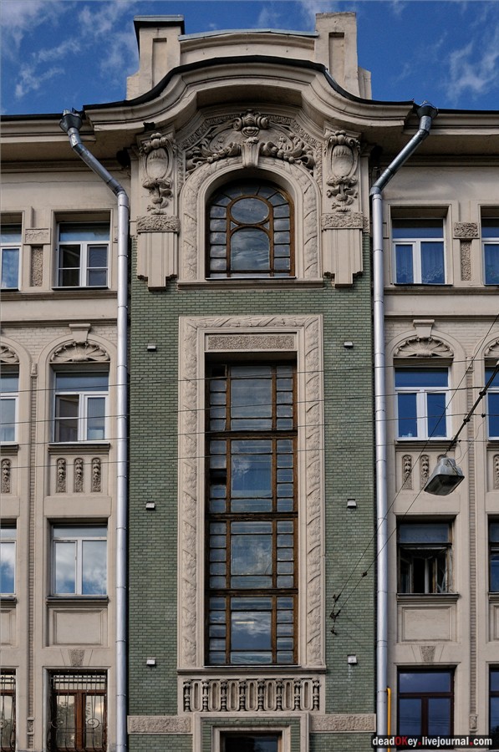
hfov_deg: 36.8
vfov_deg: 53.2
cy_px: 376
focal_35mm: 36
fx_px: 751
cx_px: 250
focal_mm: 24
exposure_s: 1/1250
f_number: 5.6
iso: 200
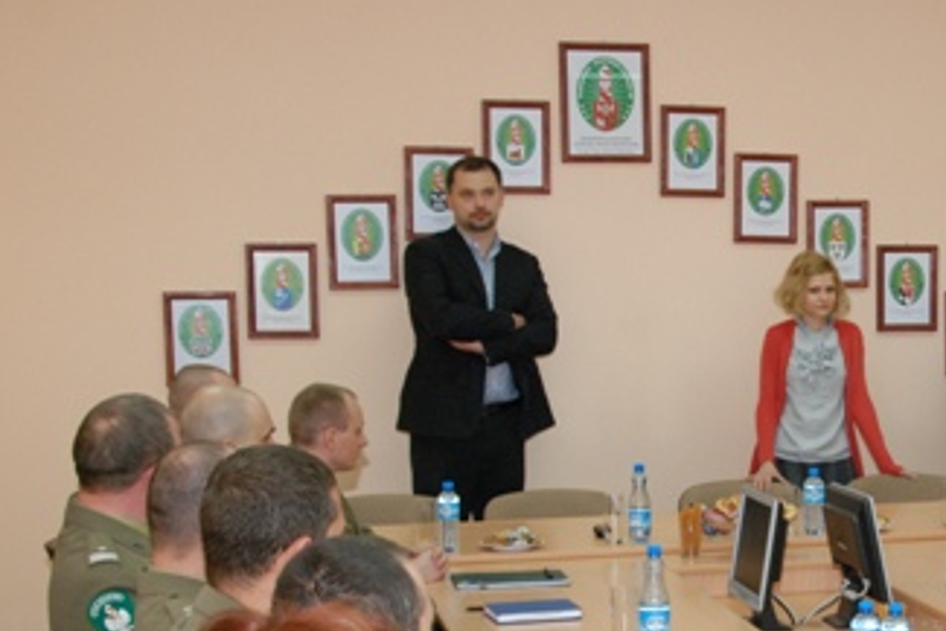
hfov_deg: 27.7
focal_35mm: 71
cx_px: 786
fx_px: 1866
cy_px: 503
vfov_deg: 19.0
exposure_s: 1/60
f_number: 7.1
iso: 1000
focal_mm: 24
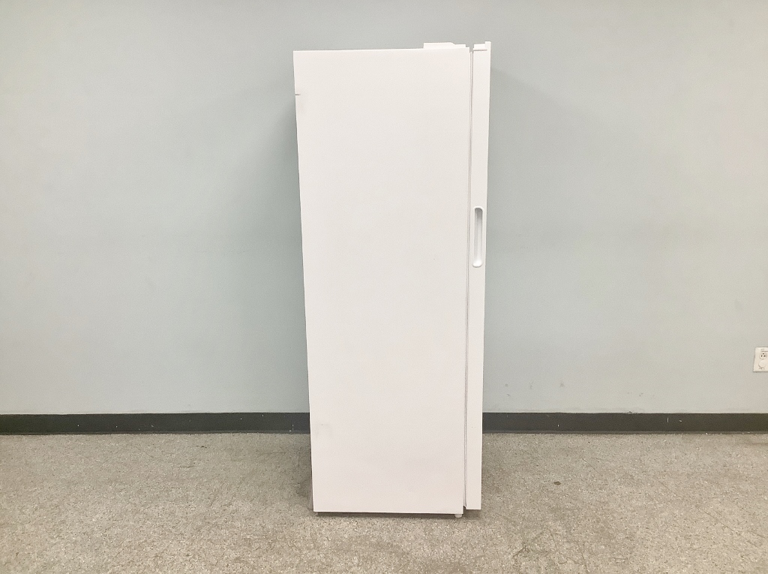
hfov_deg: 58.4
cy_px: 287
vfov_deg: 45.3
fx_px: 687
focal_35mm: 31
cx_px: 384
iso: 125
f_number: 2.4
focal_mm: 3.3
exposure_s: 1/60
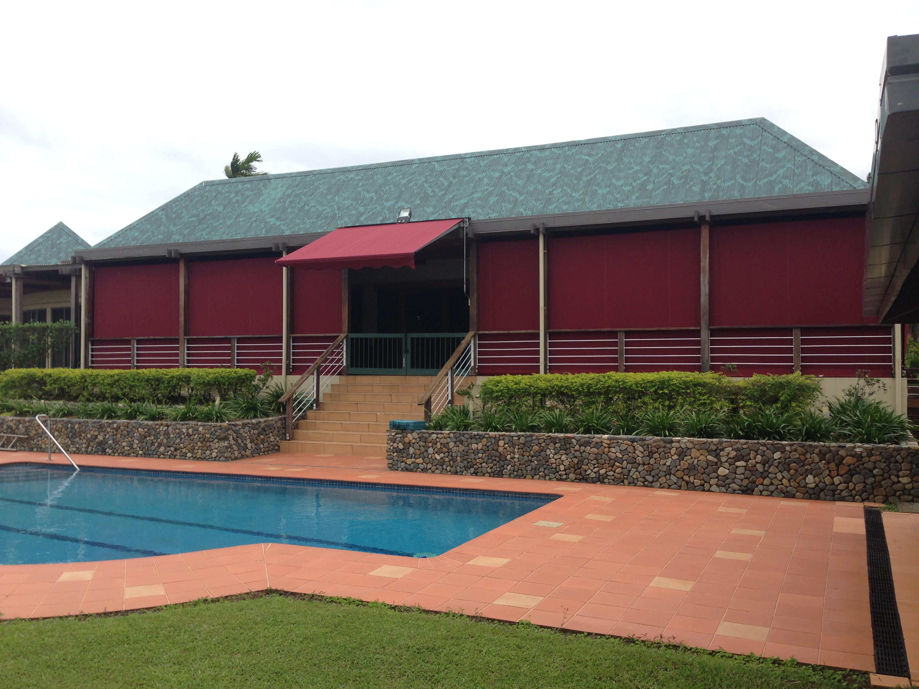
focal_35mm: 33
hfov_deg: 55.4
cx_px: 460
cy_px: 344
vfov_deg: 42.9
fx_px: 876
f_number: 2.4
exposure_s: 1/775
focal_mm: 4.12
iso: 50
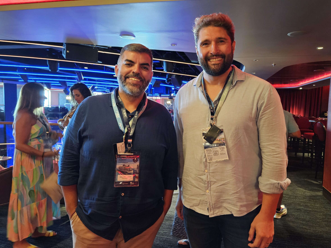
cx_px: 173
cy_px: 125
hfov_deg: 69.4
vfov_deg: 54.9
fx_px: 239
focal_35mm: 25
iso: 800
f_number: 1.8
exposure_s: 1/24
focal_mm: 5.4
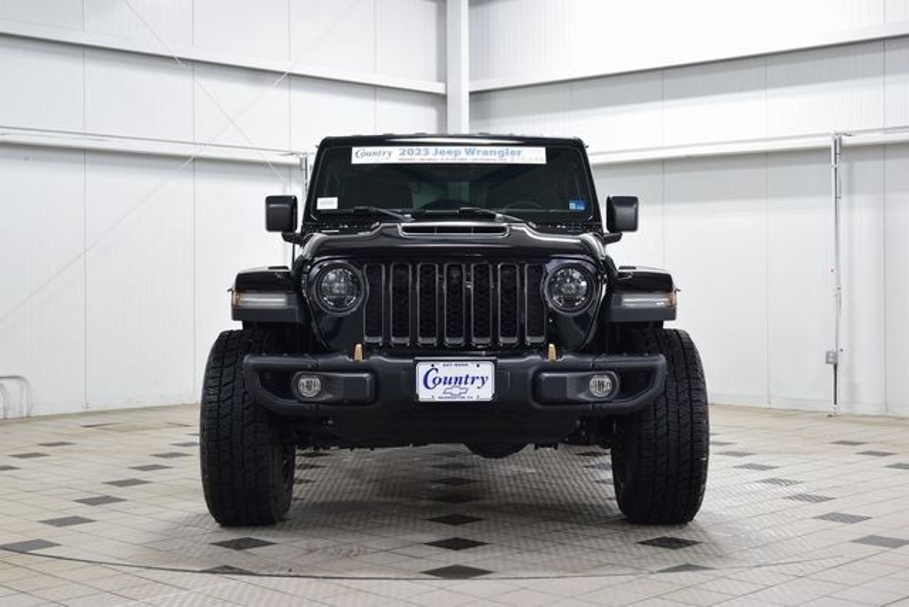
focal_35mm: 54
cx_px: 454
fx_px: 1364
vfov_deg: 25.1
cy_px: 304
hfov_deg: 36.9
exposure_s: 1/15
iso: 560
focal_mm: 36
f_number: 6.3
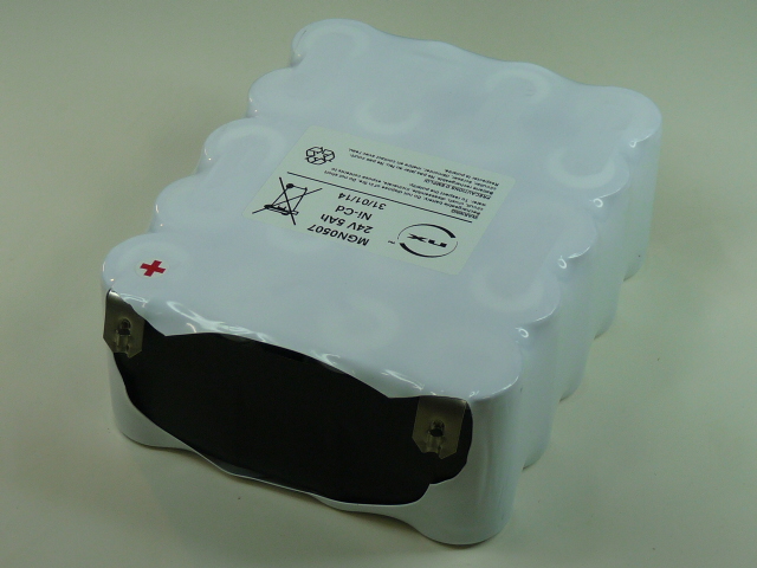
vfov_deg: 16.1
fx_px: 2012
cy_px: 284
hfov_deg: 21.3
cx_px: 378
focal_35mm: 92
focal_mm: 9.2
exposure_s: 1/100
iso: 100
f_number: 3.2
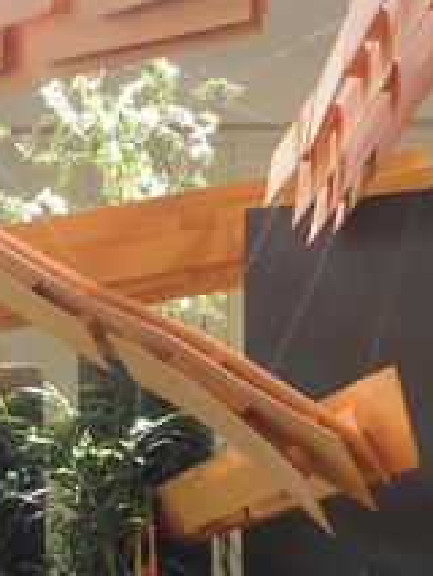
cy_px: 554
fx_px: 1849
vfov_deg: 17.4
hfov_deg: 13.3
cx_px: 54
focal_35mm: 111
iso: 125
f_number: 3.2
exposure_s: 1/10
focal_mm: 6.64
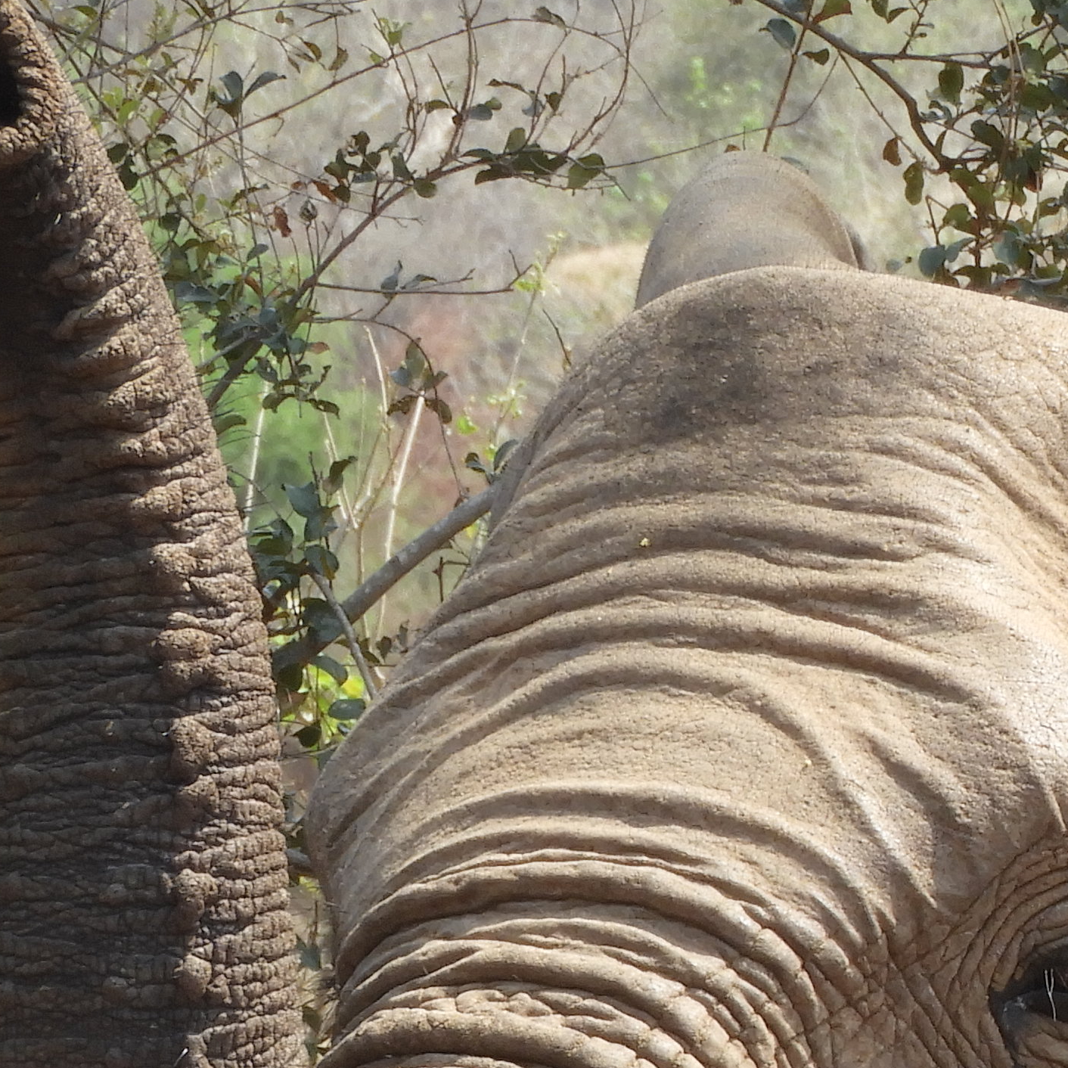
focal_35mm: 649
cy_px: 890
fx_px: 22654
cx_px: 1103
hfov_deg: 2.7
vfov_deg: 2.7
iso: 100
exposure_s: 1/200
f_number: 5.3
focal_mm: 35.8
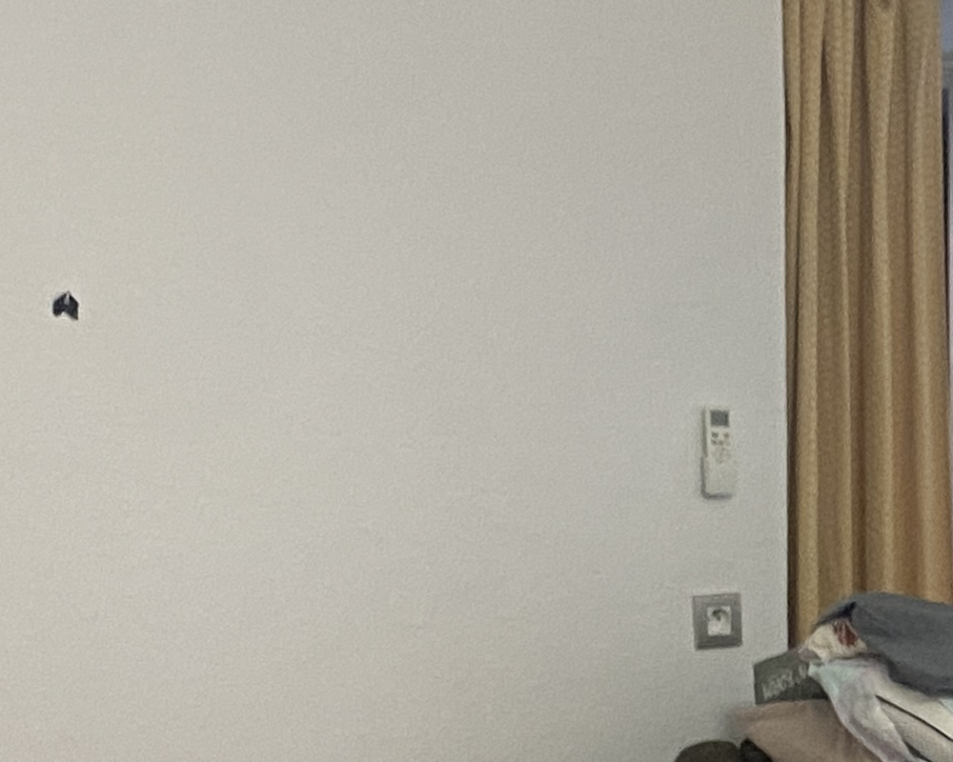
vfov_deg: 13.3
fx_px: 3186
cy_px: 918
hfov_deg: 15.2
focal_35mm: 113
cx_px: 1595
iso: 125
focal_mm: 4.25
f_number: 1.8
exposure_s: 1/50
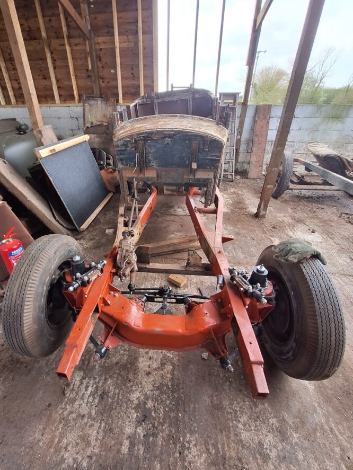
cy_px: 223
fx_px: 204
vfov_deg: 98.1
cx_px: 156
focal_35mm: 15
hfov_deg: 81.5
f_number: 2.2
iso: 50
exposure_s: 1/100
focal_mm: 1.74
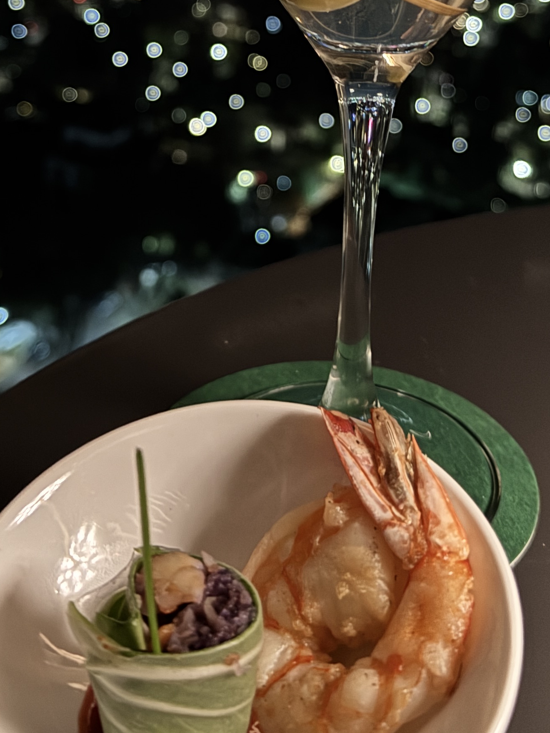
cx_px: 291
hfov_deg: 26.6
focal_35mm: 55
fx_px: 1165
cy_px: 104
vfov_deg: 33.5
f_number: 1.78
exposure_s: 1/12
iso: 1000
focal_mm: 6.76
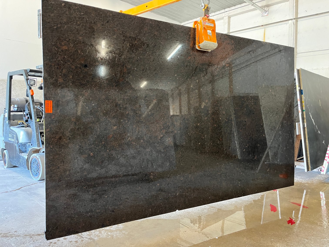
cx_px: 164
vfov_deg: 53.1
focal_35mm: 26
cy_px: 124
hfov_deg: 67.3
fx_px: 247
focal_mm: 5.1
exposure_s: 1/40
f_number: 1.6
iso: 500
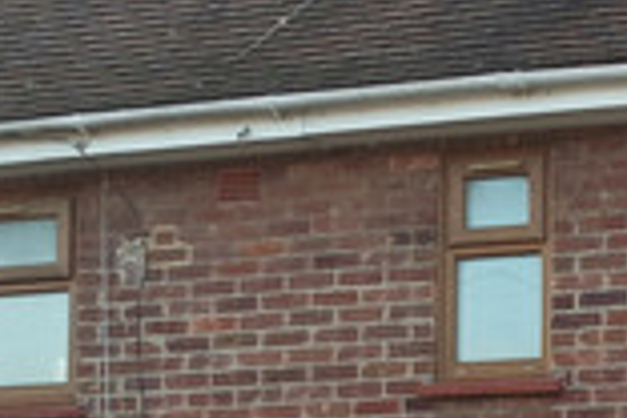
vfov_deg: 8.5
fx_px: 2752
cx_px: 872
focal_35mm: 158
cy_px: 669
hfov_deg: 12.5
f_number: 3.5
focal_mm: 16
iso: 100
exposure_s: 1/125
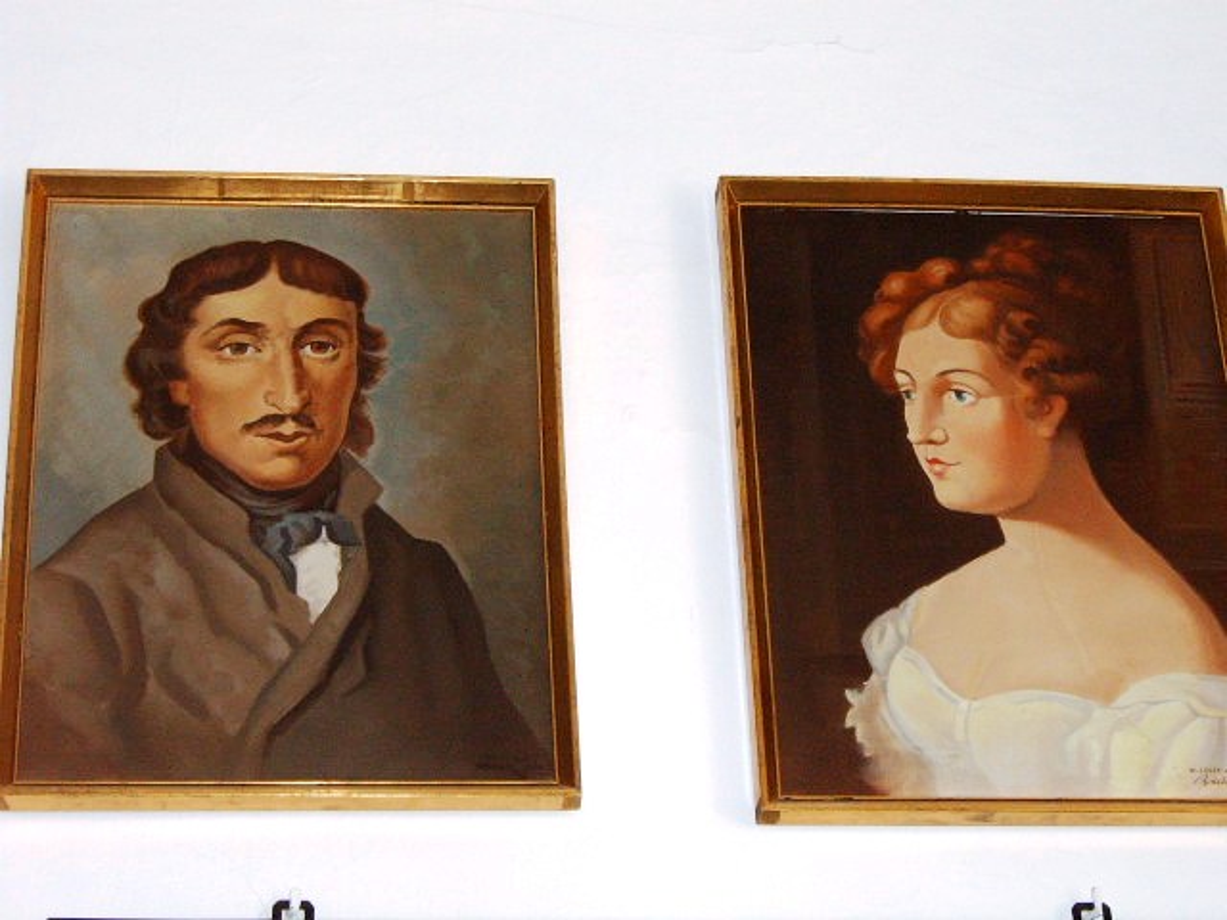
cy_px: 460
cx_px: 614
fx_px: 2836
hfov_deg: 24.4
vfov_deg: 18.4
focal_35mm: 80
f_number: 4
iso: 141
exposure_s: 1/45
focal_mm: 12.4
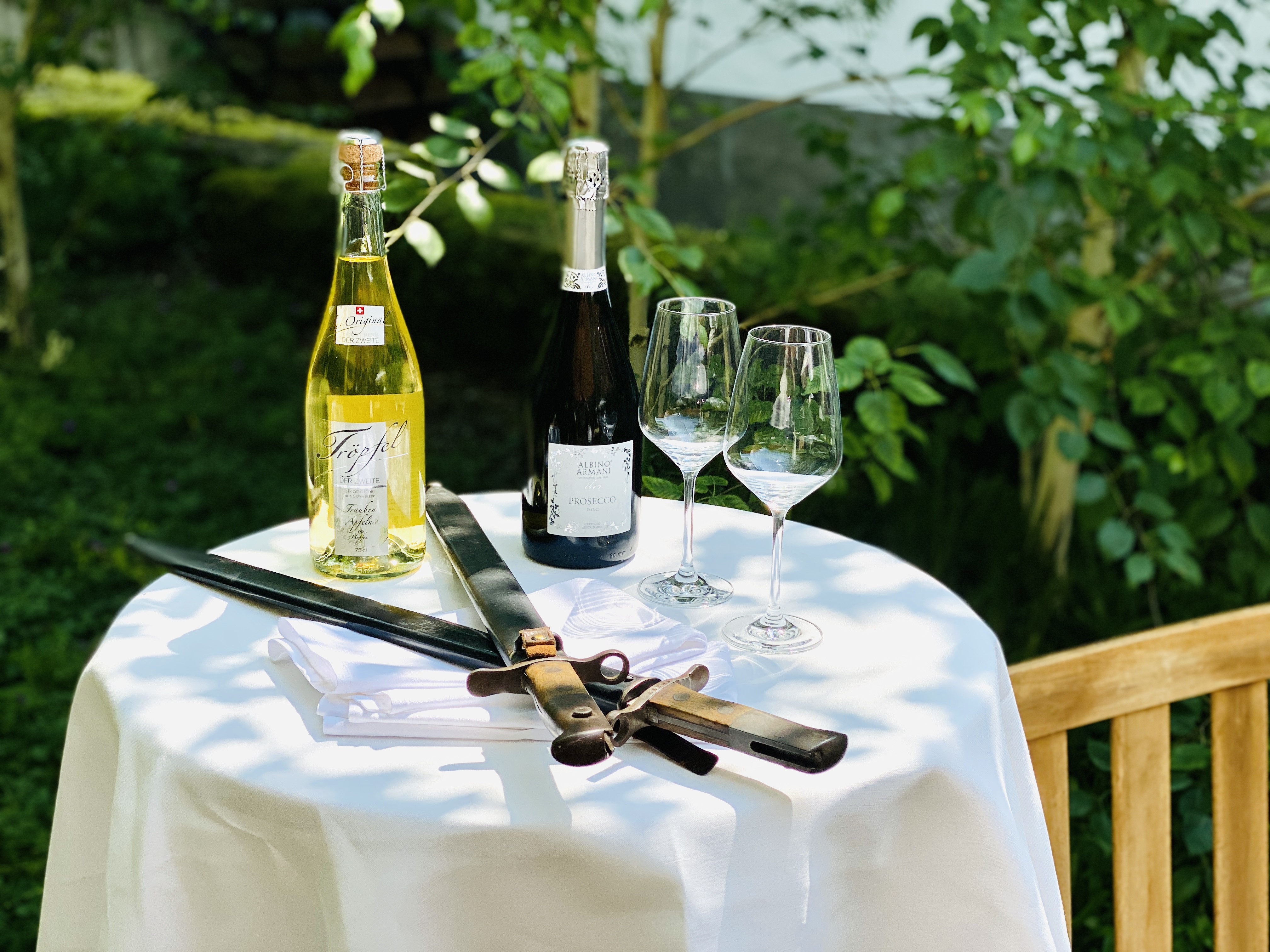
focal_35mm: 52
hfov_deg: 36.8
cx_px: 635
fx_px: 1908
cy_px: 476
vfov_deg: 28.0
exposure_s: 1/1653
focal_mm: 6
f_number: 2
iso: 20
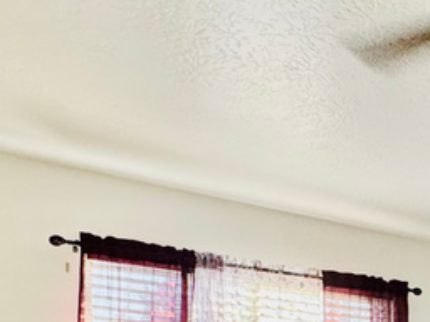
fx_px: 696
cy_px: 431
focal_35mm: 56
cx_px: 492
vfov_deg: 22.9
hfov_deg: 30.2
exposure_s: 1/60
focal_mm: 2.22
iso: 400
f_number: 2.2
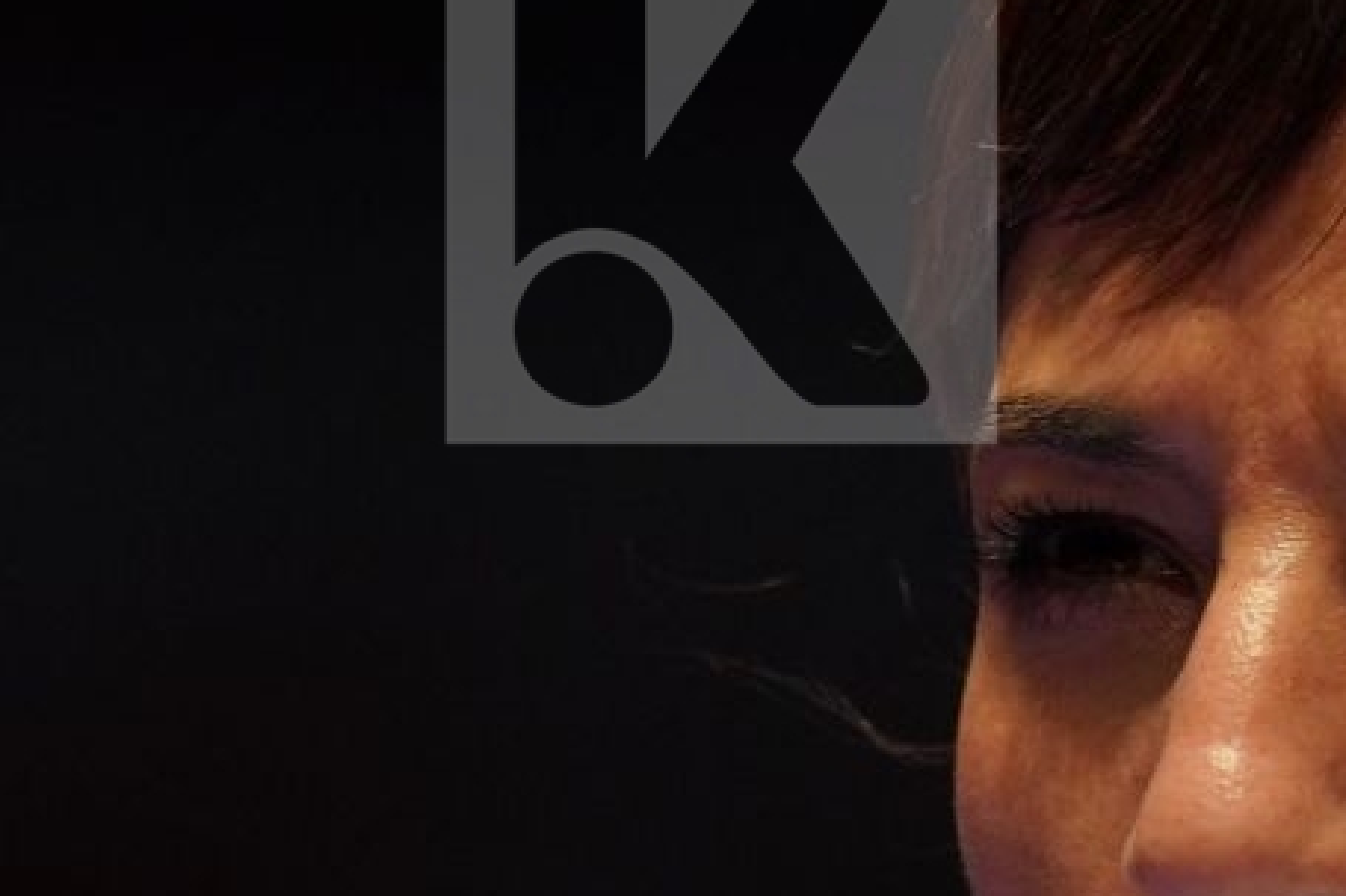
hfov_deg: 0.9
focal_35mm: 2376
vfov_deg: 0.6
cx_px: 722
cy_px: 1221
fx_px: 88799
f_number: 2.8
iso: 400
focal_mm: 400
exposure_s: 1/500
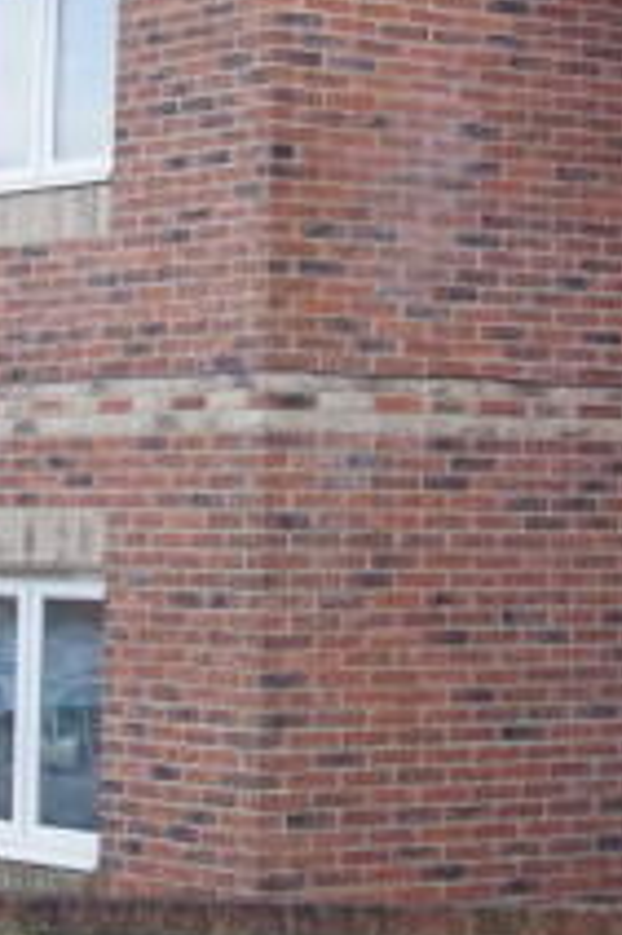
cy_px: 262
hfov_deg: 13.9
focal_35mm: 96
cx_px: 690
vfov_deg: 21.1
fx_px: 2492
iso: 3200
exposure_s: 1/640
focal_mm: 20.63
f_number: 10
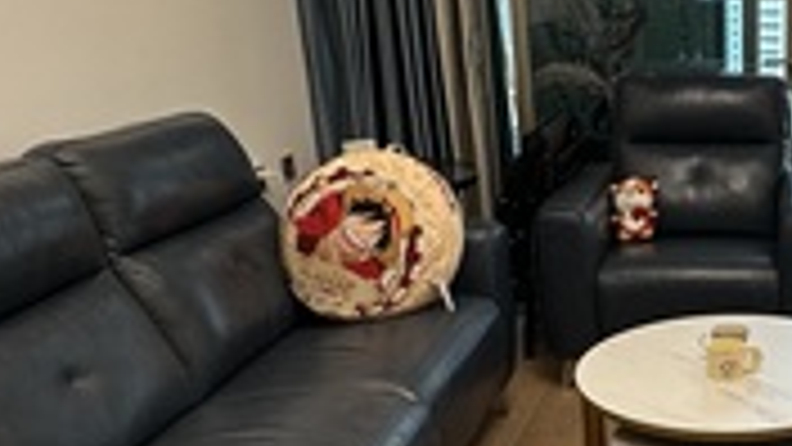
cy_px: 329
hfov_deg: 36.5
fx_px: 1092
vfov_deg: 22.9
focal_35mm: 52
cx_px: 760
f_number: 2.2
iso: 80
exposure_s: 1/100
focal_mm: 2.22
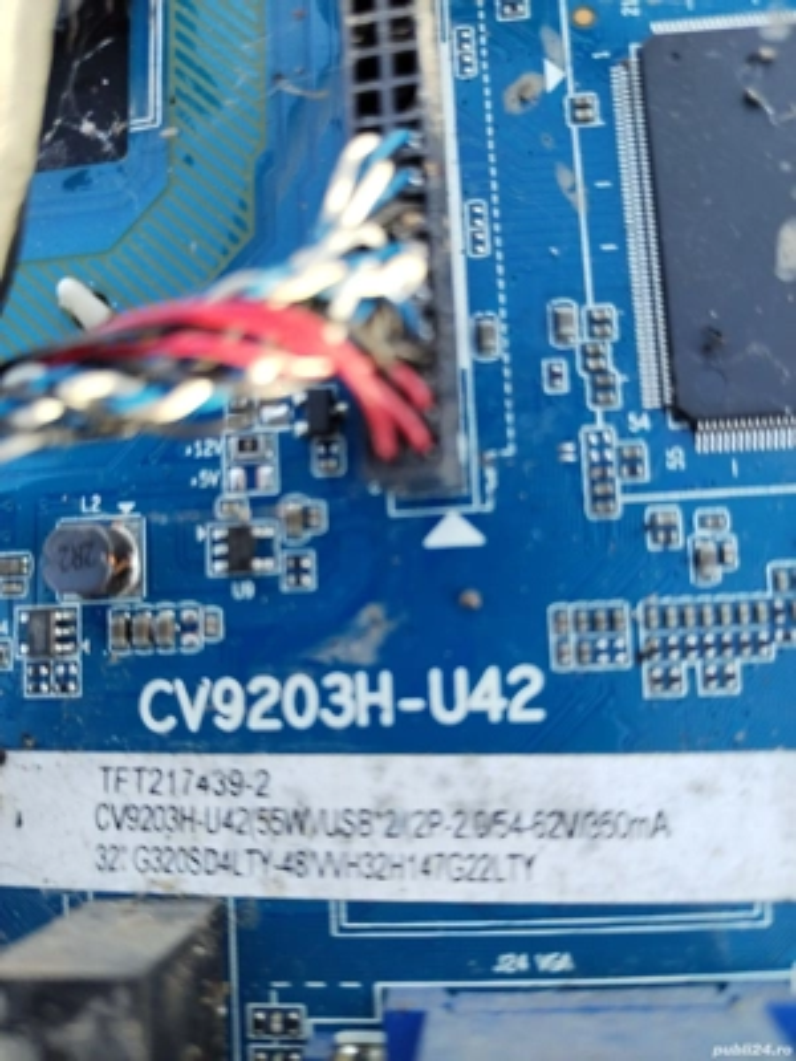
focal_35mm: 26
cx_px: 398
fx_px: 797
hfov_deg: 53.1
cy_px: 530
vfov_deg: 67.3
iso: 221
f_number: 1.8
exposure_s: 1/100
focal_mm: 4.75
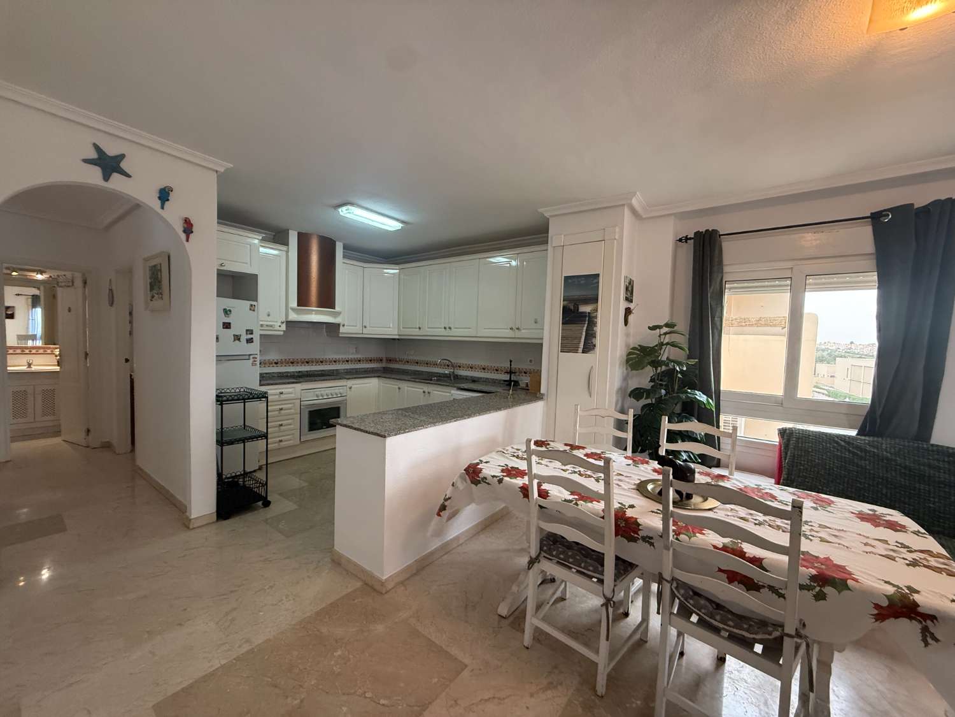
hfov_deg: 102.1
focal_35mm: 14
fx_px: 386
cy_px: 358
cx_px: 478
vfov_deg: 85.7
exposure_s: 1/100
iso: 320
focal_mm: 2.22
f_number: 2.2
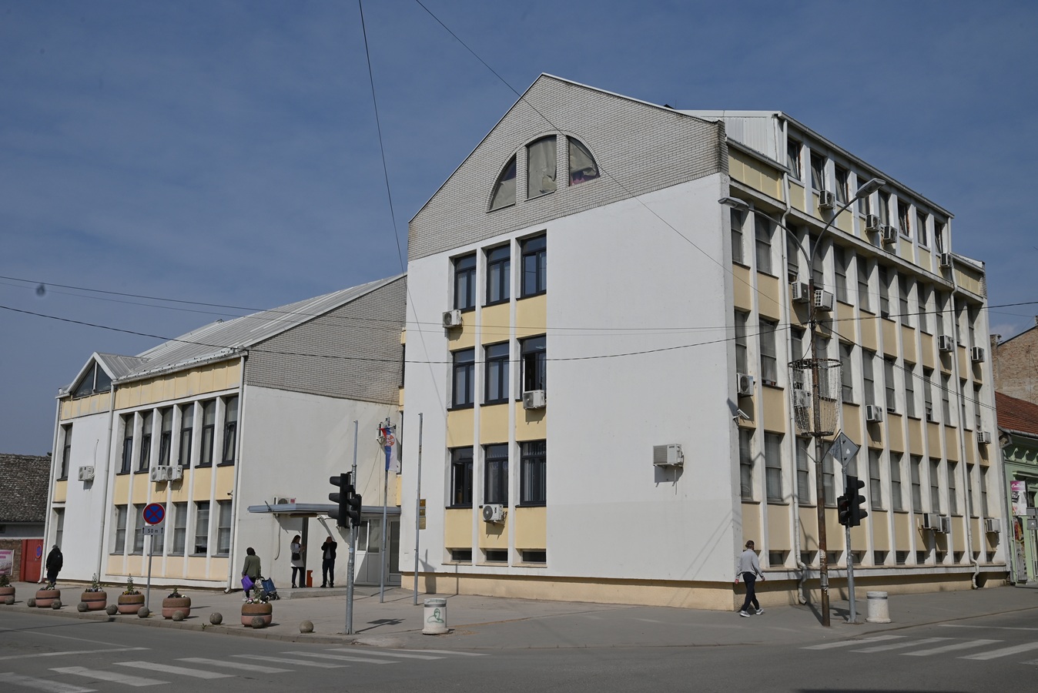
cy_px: 346
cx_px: 519
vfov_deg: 37.9
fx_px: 1010
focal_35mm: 35
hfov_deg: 54.4
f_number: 14
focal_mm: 35
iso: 100
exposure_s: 1/800
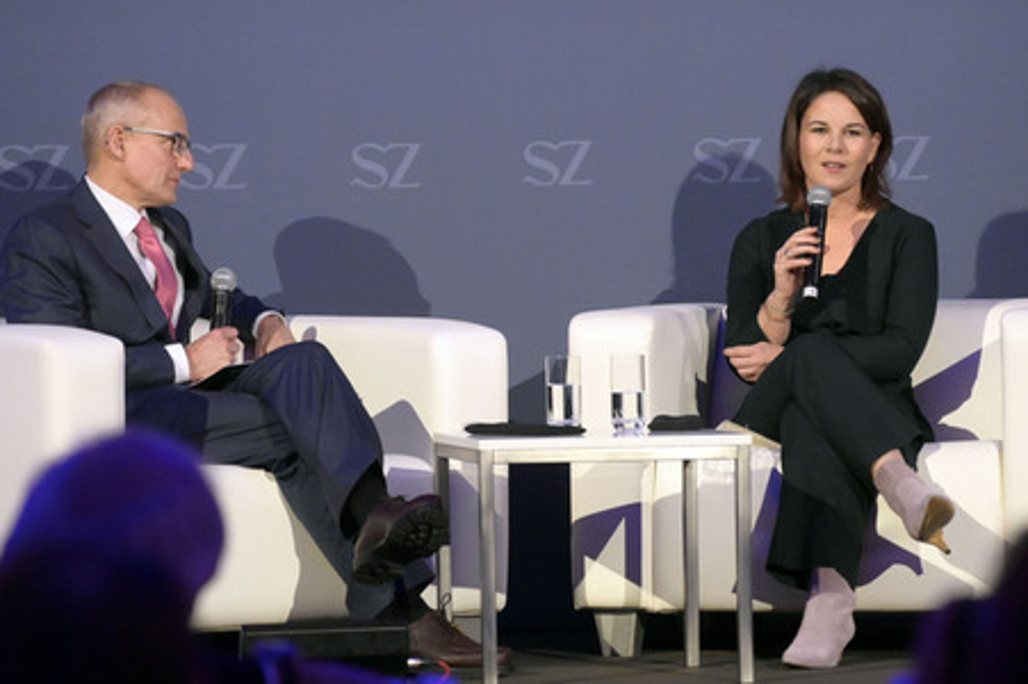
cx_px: 514
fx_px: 5707
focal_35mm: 200
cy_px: 342
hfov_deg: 10.3
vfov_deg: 6.9
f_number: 5.6
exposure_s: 1/400
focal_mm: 200
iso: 12800
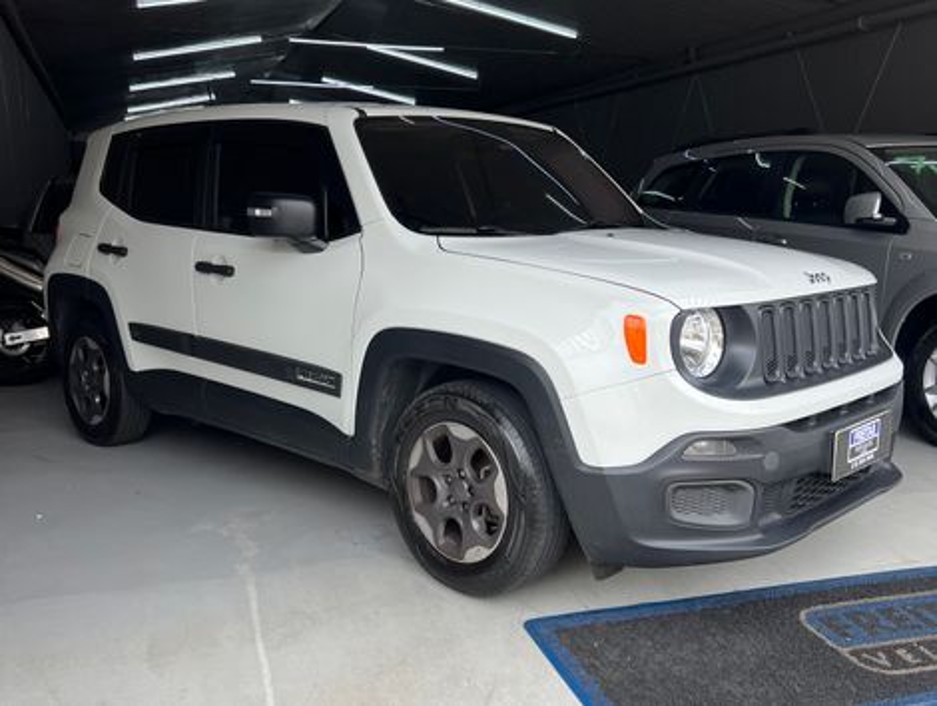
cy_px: 353
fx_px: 705
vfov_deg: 53.2
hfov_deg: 67.2
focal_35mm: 26
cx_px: 468
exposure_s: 1/949
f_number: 1.5
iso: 50
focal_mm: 5.7
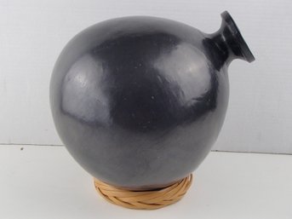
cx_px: 146
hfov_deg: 50.2
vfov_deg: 38.6
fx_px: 312
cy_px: 110
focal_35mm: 37
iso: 400
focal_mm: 6.64
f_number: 4.7
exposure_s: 1/160
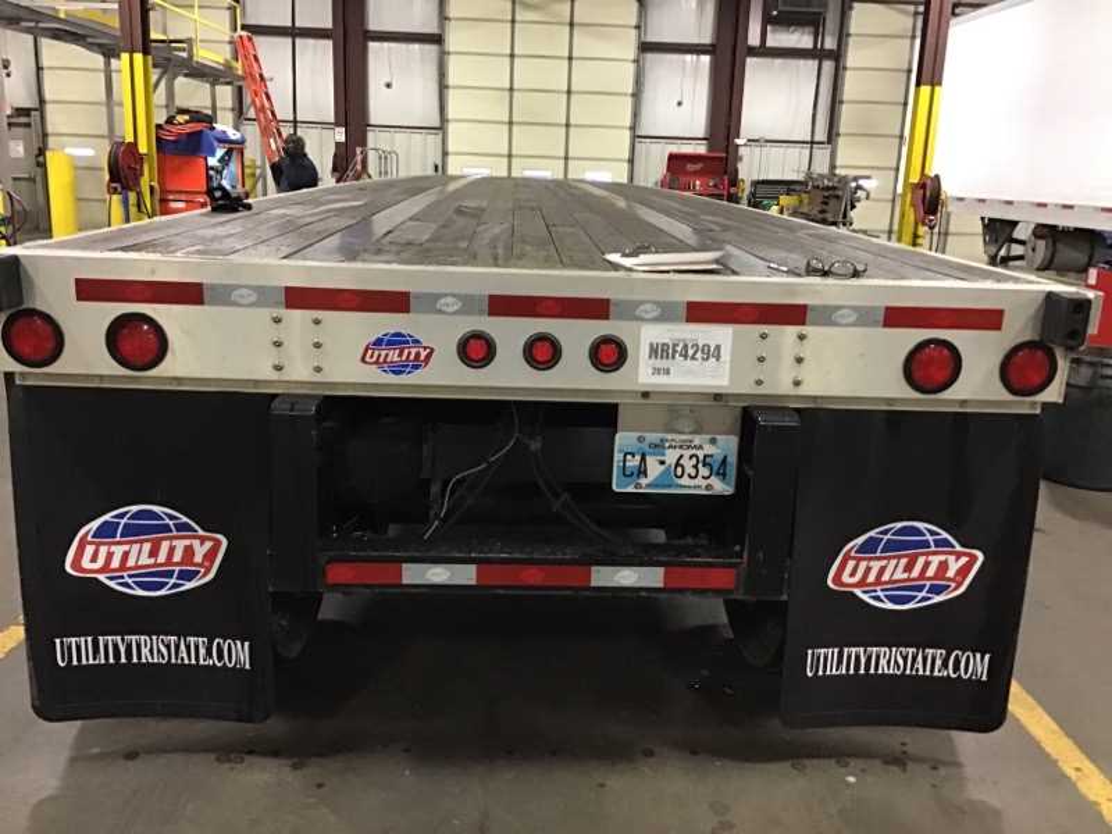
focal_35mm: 31
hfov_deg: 58.4
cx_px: 556
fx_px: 996
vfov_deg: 45.4
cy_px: 417
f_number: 2.4
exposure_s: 1/15
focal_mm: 3.3
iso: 200
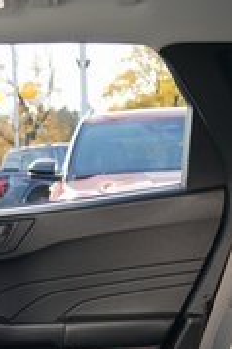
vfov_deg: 19.7
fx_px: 968
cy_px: 369
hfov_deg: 13.5
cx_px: 19
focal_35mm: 100
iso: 160
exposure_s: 1/60
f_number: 4
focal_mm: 28
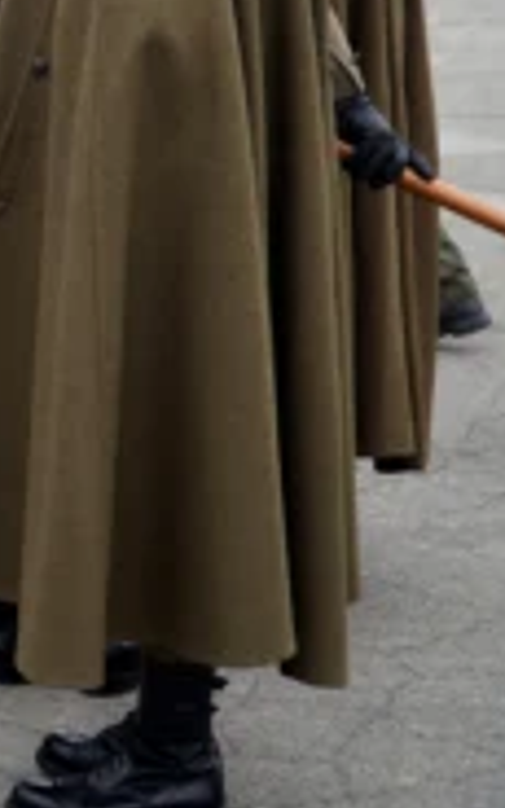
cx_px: -452
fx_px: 2714
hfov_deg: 10.0
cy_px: 184
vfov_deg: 16.8
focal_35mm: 123
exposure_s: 1/160
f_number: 4
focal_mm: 33
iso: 100
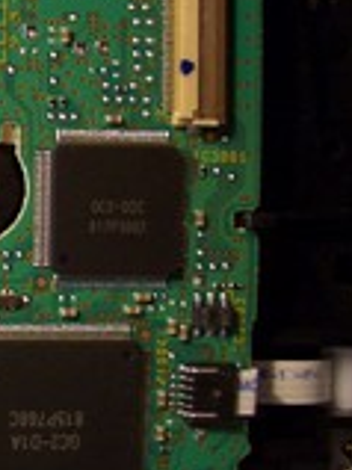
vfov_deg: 22.3
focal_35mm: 88
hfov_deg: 15.1
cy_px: 213
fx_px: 1195
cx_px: -228
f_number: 2.6
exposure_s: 1/25
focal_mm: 5.8
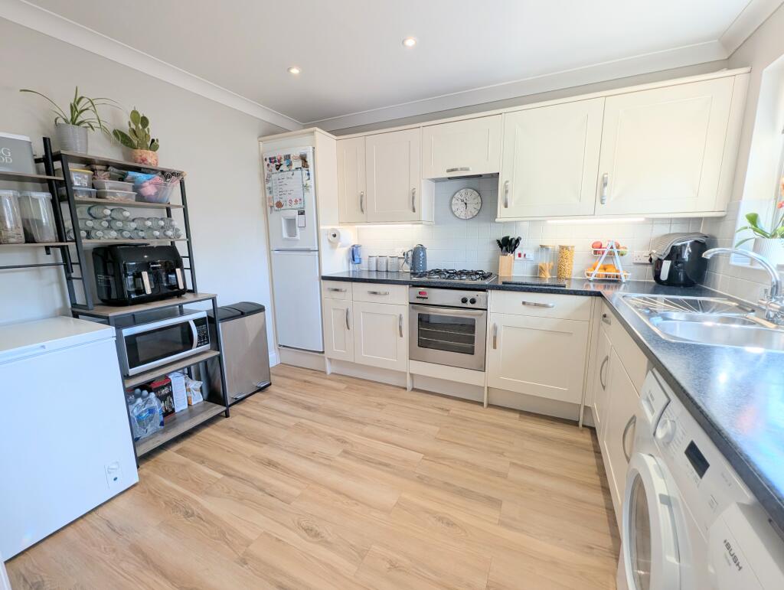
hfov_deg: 106.1
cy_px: 295
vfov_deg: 90.1
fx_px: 295
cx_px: 392
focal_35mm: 13
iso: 42
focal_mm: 1.95
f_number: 2.2
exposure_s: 1/101
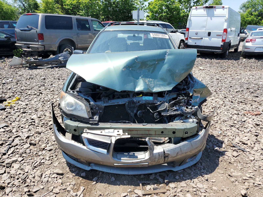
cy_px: 98
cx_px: 132
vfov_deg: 53.1
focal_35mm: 26
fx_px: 198
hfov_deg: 67.3
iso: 50
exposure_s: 1/2000
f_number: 1.5
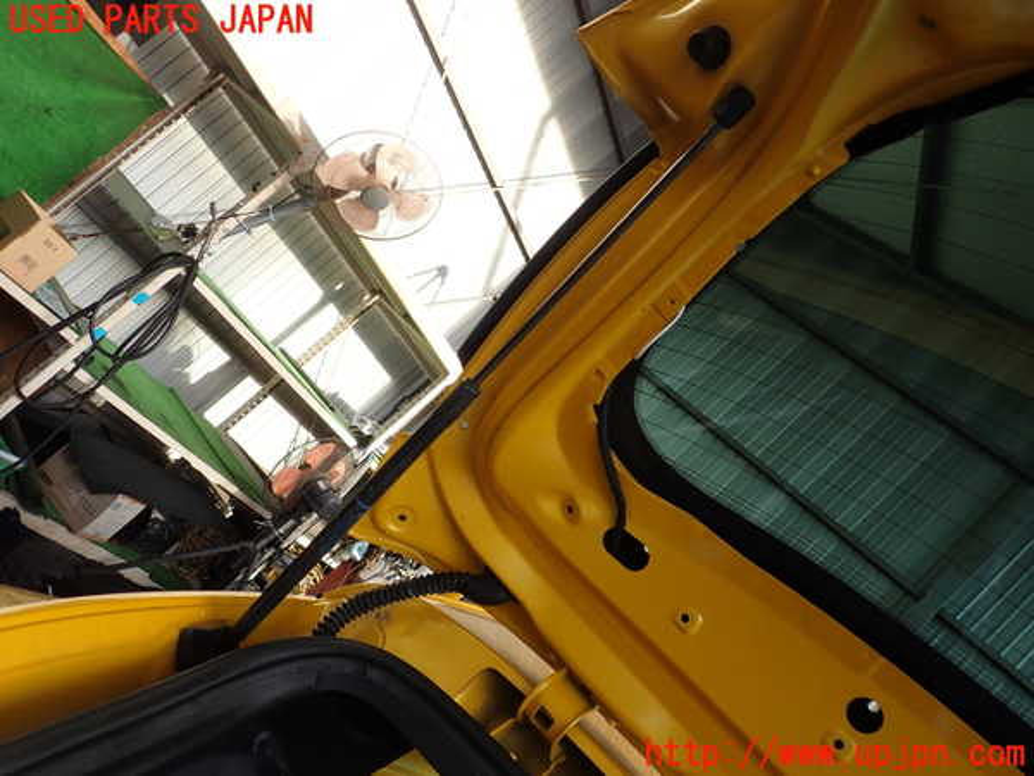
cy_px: 388
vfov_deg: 46.8
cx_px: 517
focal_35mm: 30
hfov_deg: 60.0
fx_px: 896
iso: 100
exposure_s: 1/160
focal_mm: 5.4
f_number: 3.2
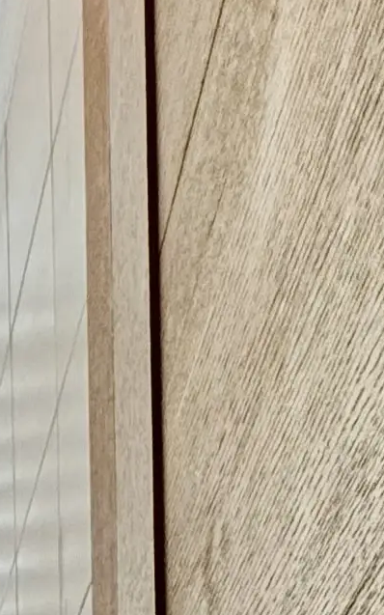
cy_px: 1481
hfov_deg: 10.6
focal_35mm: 94
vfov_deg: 14.4
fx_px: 1574
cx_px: -690
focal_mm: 2.22
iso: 160
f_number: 2.2
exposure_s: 1/120
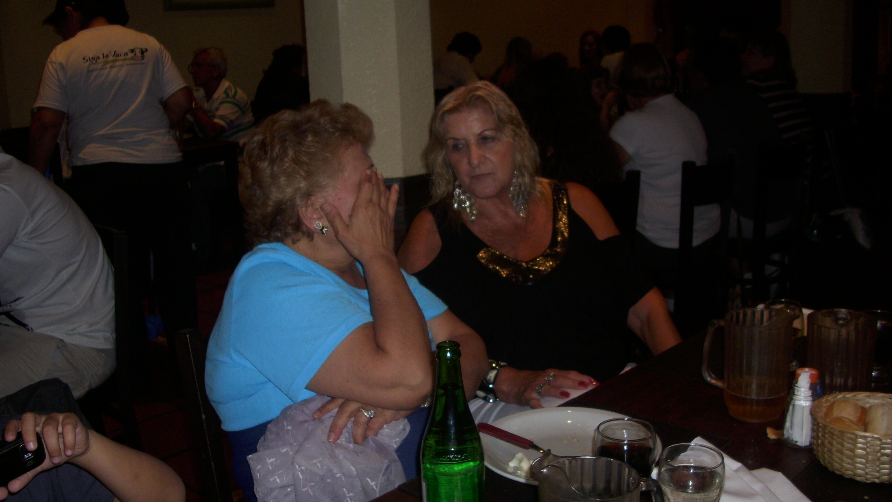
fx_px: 804
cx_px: 446
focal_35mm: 34
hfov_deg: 58.0
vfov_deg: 34.6
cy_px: 216
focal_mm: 6.2
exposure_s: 1/60
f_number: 2.8
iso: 50
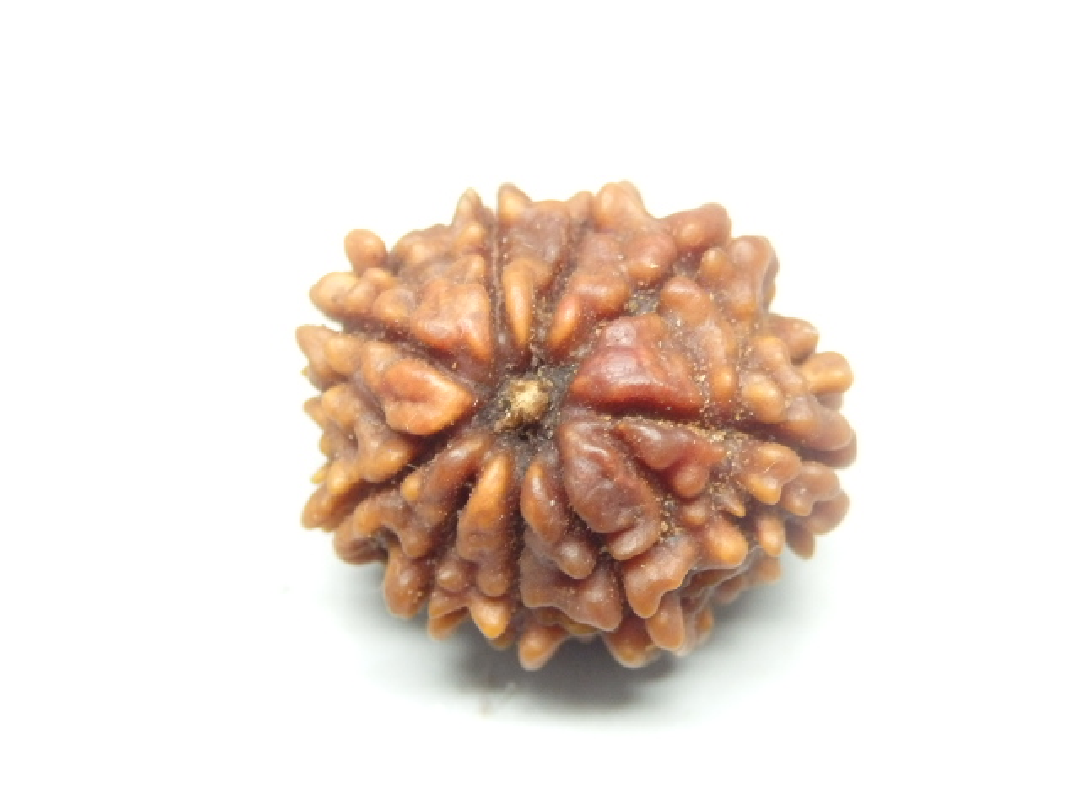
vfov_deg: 22.3
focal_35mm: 66
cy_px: 405
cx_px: 540
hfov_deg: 29.4
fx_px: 2059
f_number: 4.4
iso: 800
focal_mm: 11.9
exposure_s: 1/80
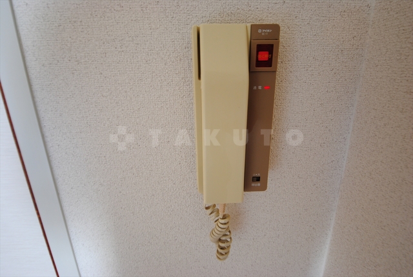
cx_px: 206
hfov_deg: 85.3
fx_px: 224
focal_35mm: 20
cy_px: 138
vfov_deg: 63.4
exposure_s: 1/1.6
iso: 100
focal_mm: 13
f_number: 5
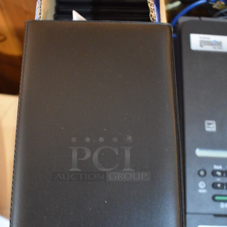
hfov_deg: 40.9
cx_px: 101
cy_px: 158
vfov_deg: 40.2
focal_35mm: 41
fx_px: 304
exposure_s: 1/8
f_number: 3.5
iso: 3200
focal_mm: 18
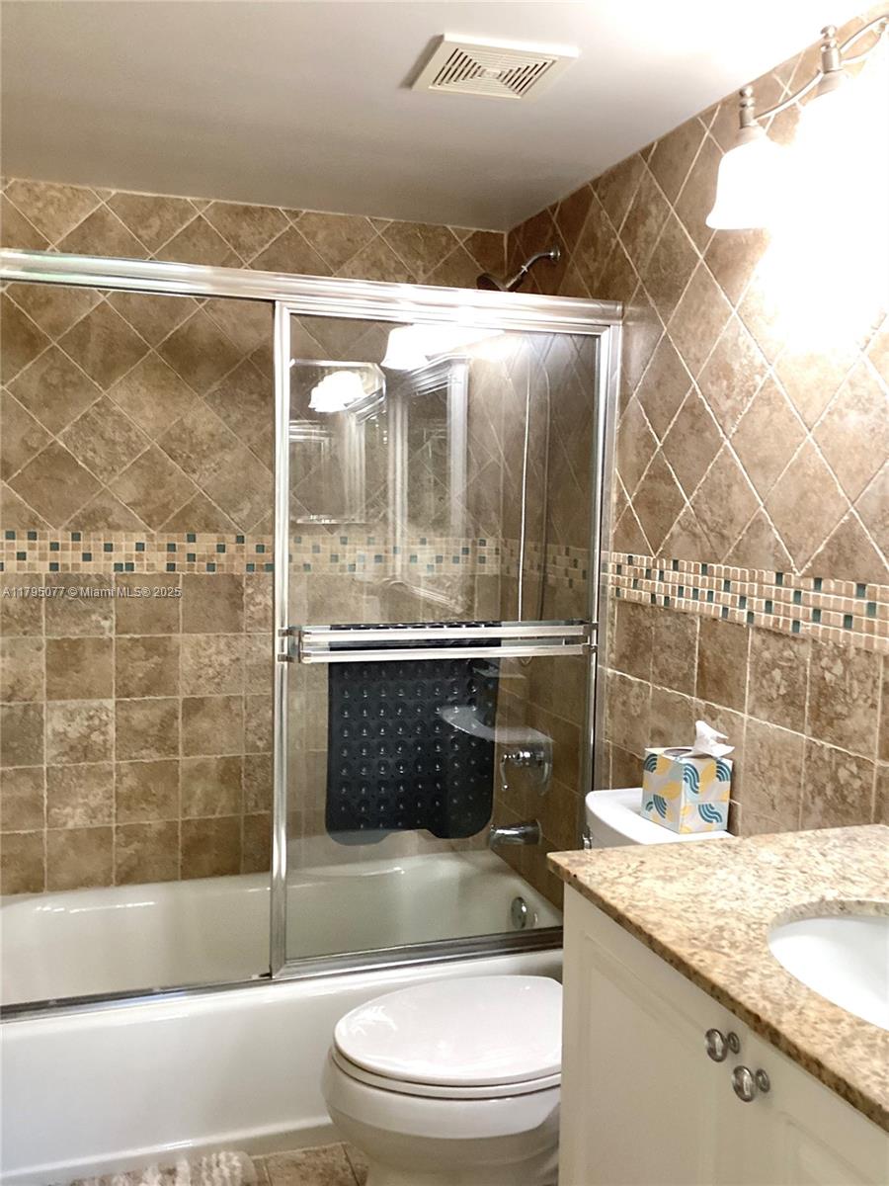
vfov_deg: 58.4
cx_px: 444
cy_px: 593
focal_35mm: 31
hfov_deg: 45.4
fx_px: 1062
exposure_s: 1/60
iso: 200
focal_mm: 3.3
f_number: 2.4
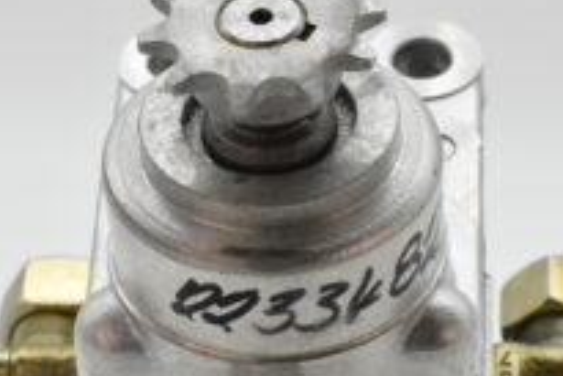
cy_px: 425
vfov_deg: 8.6
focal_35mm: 158
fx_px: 2473
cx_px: 294
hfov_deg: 13.0
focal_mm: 36
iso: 1600
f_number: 8
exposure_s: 1/1600
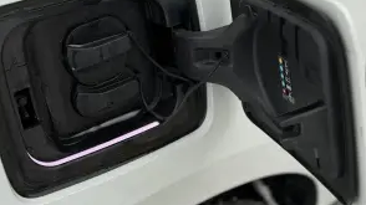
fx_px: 621
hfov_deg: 32.8
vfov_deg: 18.8
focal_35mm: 64
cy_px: 76
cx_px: 158
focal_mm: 6.76
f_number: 1.78
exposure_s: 1/227
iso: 160
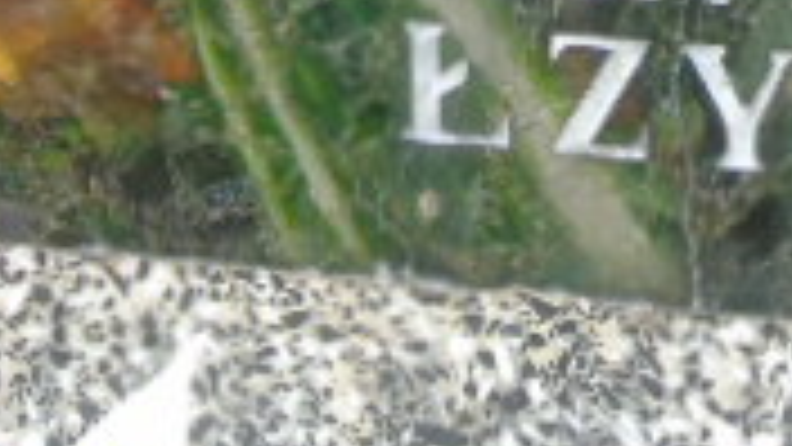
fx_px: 11802
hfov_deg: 3.8
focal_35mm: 562
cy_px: -568
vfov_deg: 2.2
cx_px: 1017
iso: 320
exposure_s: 1/125
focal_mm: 25
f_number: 4.7
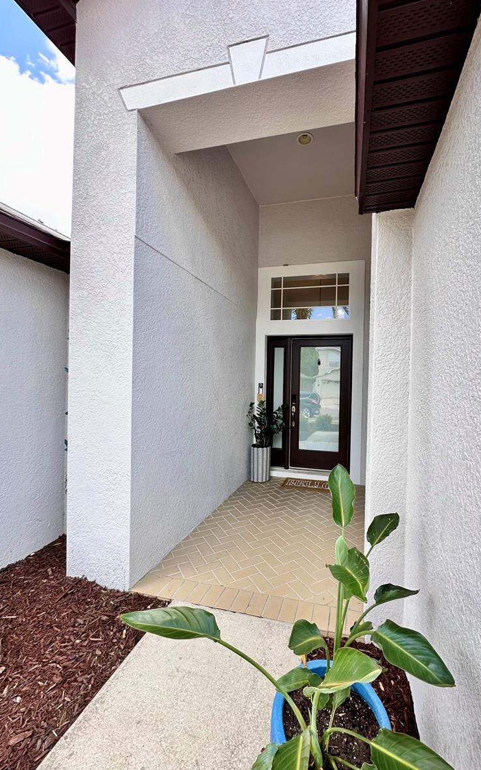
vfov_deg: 101.5
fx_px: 315
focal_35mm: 15
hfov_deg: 74.4
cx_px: 273
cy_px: 385
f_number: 2.2
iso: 40
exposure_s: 1/165
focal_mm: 2.22
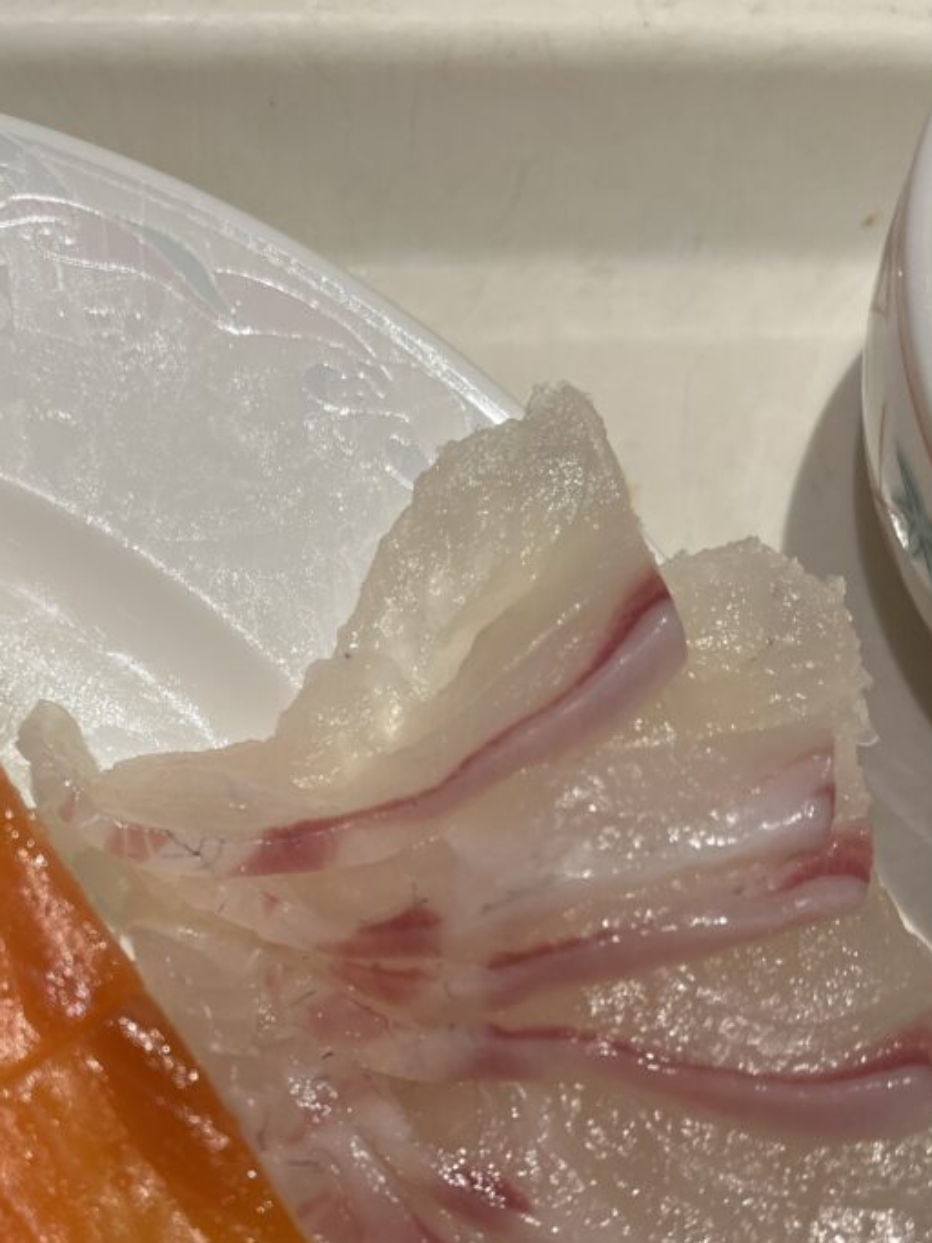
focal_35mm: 39
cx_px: 317
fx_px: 1400
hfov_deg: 36.5
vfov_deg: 47.0
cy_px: 844
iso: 125
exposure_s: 1/120
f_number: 1.6
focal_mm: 5.1
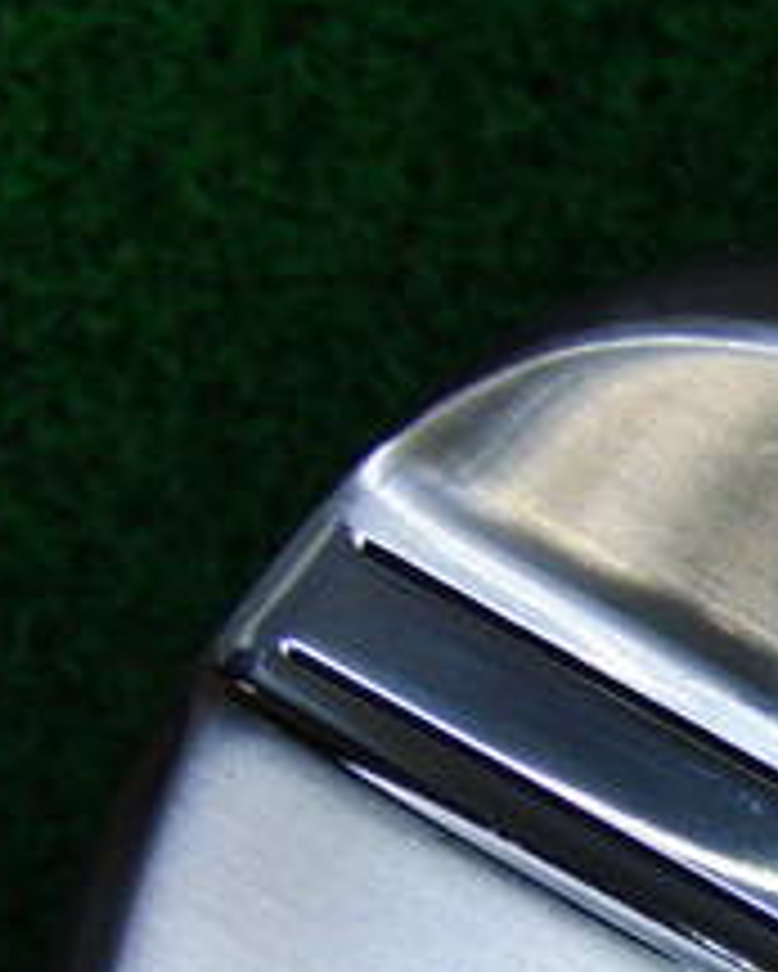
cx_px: 1304
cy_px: 1066
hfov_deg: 13.3
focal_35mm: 107
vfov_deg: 17.3
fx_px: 3078
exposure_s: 1/80
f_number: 3.6
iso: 100
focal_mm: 6.42
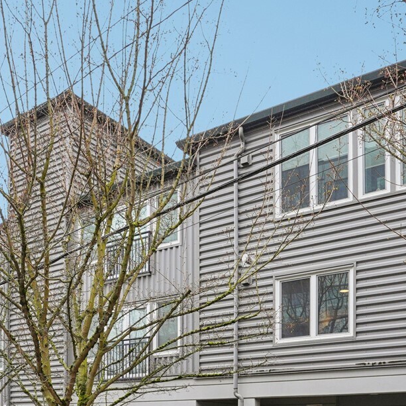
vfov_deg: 40.6
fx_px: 531
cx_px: 186
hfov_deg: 41.8
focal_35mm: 40
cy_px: 307
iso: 400
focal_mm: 17
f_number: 8
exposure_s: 1/125
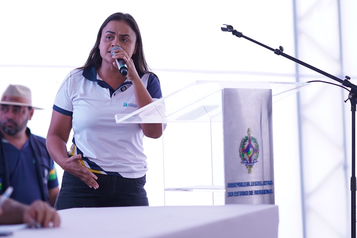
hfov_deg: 16.1
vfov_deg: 10.8
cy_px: 119
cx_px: 178
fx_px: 1259
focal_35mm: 127
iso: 200
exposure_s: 1/250
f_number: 1.6
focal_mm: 85
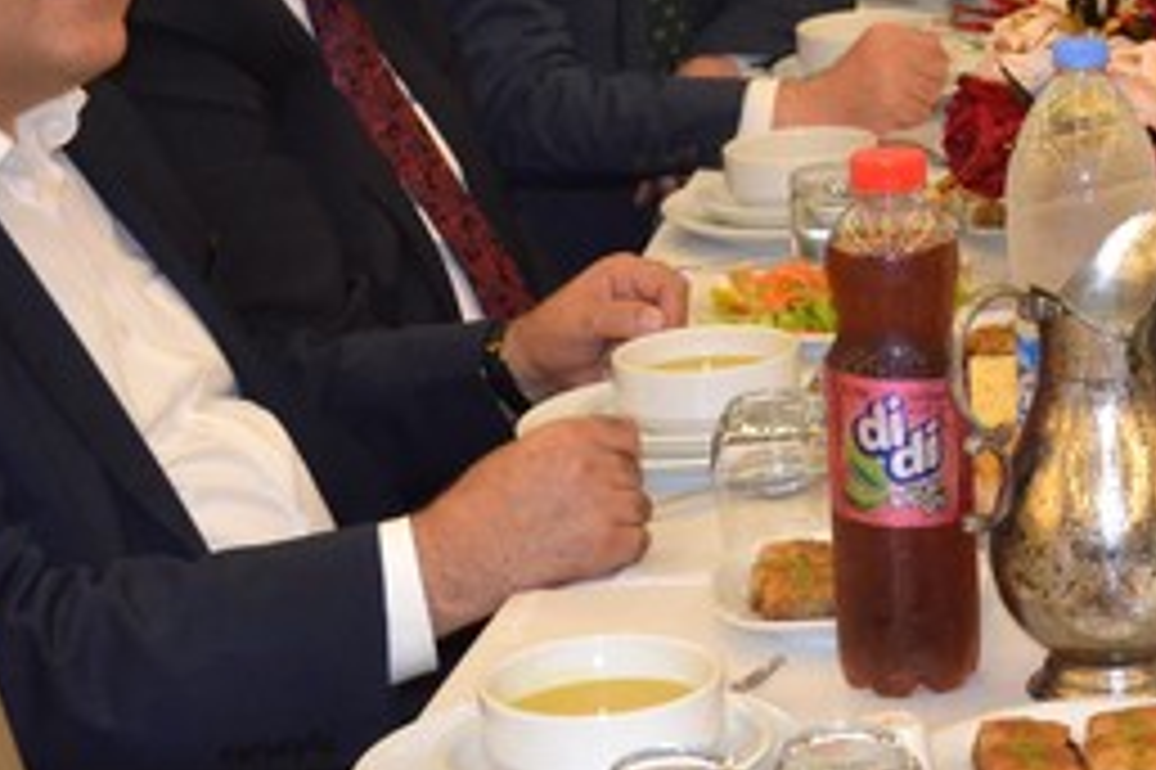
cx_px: 1237
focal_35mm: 133
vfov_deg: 10.2
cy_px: 20
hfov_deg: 15.1
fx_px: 4268
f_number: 5
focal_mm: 34
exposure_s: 1/60
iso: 2500
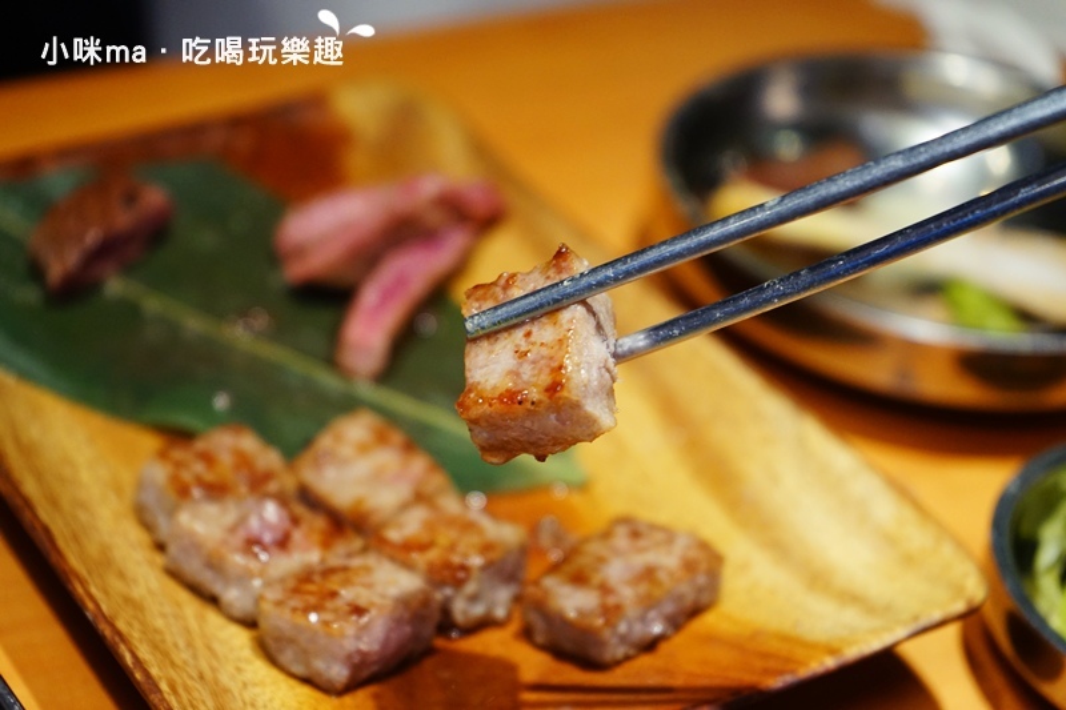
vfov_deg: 19.4
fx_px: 2072
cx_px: 533
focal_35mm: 70
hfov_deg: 28.8
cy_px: 355
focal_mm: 70
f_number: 5.6
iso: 2000
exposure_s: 1/80
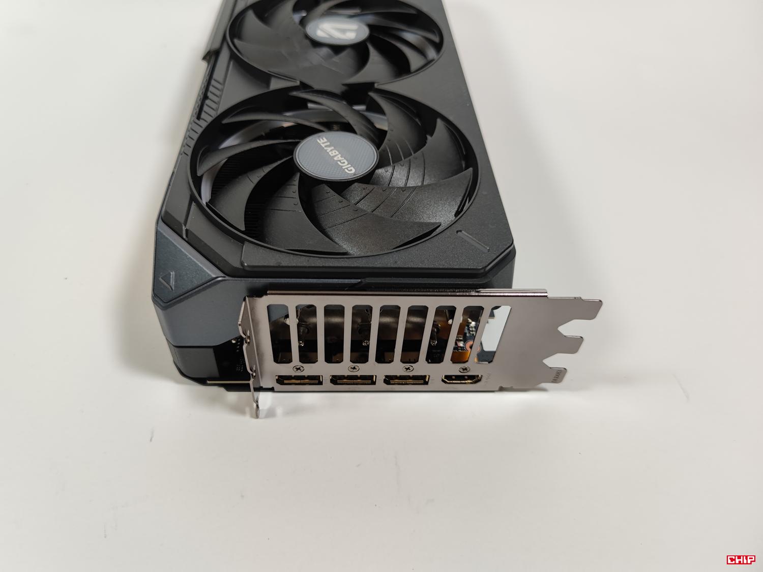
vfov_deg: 54.9
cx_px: 382
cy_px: 286
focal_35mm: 25
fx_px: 551
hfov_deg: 69.4
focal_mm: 6.78
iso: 72
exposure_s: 1/100
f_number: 1.85
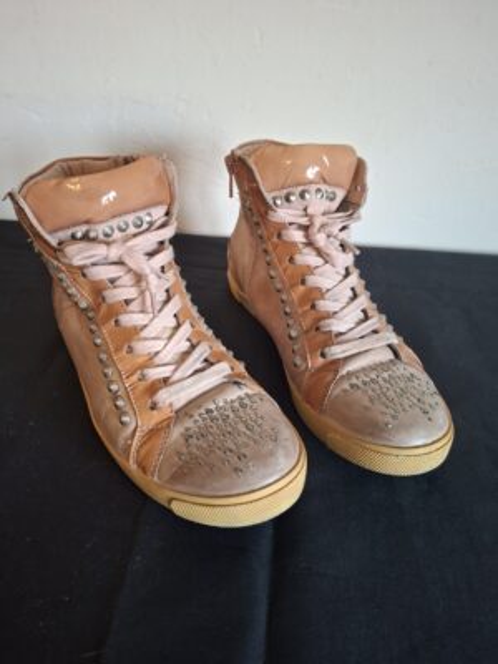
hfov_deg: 58.9
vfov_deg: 73.9
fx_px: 441
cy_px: 332
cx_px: 249
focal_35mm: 23
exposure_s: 1/33
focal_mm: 5.54
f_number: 1.8
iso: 320
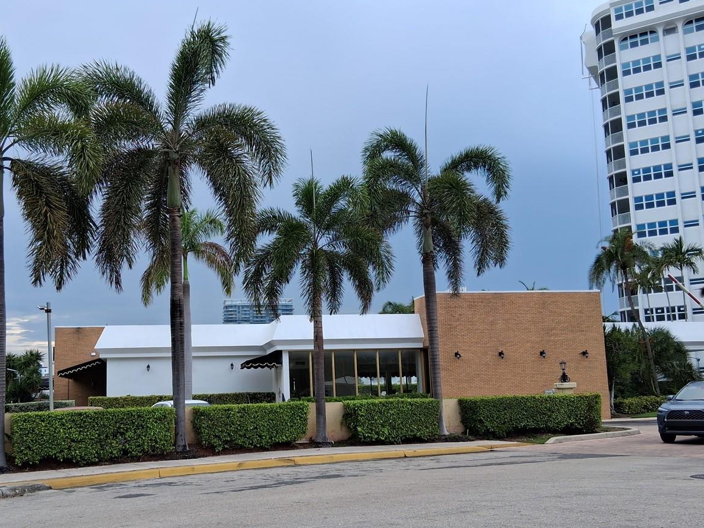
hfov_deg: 50.9
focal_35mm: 36
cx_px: 269
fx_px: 732
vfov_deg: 39.5
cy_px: 310
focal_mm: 3.98
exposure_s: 1/180
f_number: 1.8
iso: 25
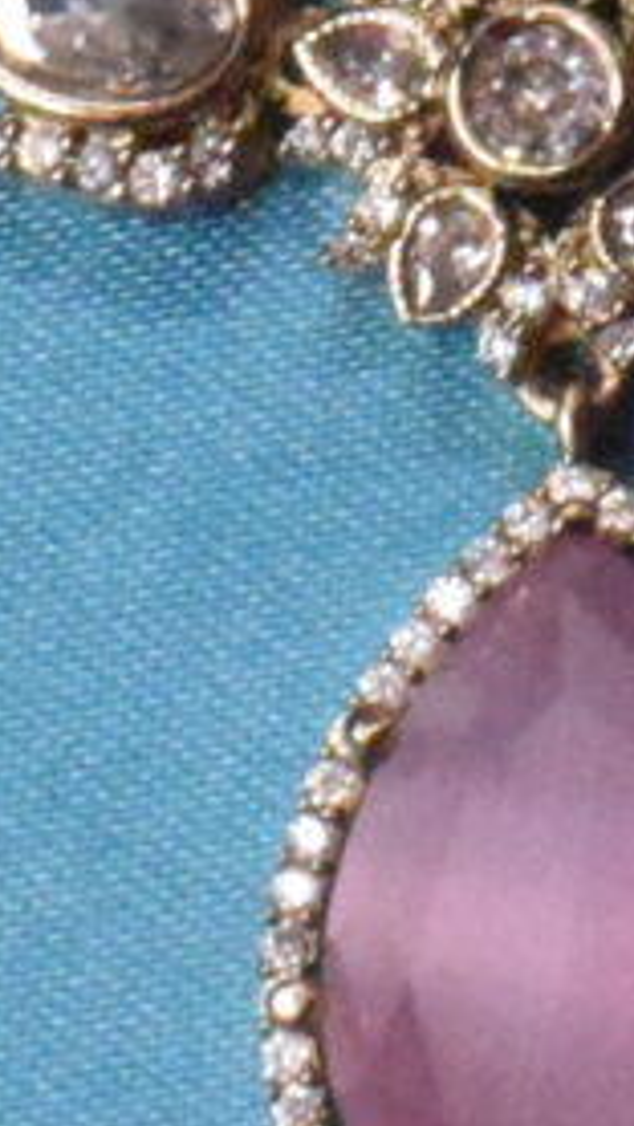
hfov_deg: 3.5
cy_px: -1514
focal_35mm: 348
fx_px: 10391
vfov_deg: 6.0
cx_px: 1093
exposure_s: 1/60
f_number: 11
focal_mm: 24
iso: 8000
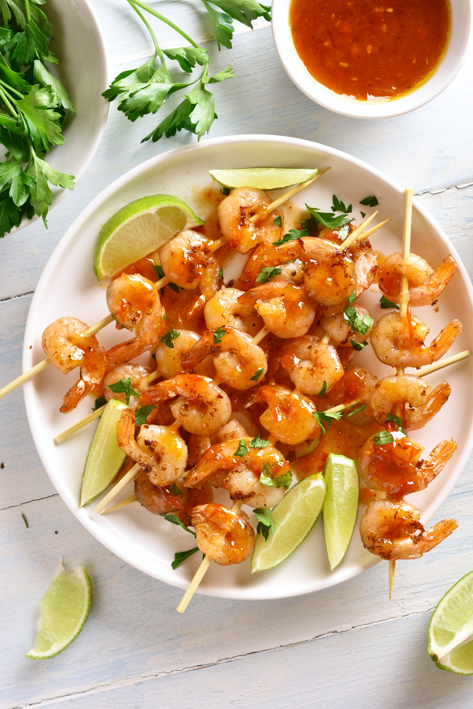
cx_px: 236
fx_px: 1181
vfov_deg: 33.4
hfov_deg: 22.6
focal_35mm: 60
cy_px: 354
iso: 160
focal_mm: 60
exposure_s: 1/160
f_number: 11
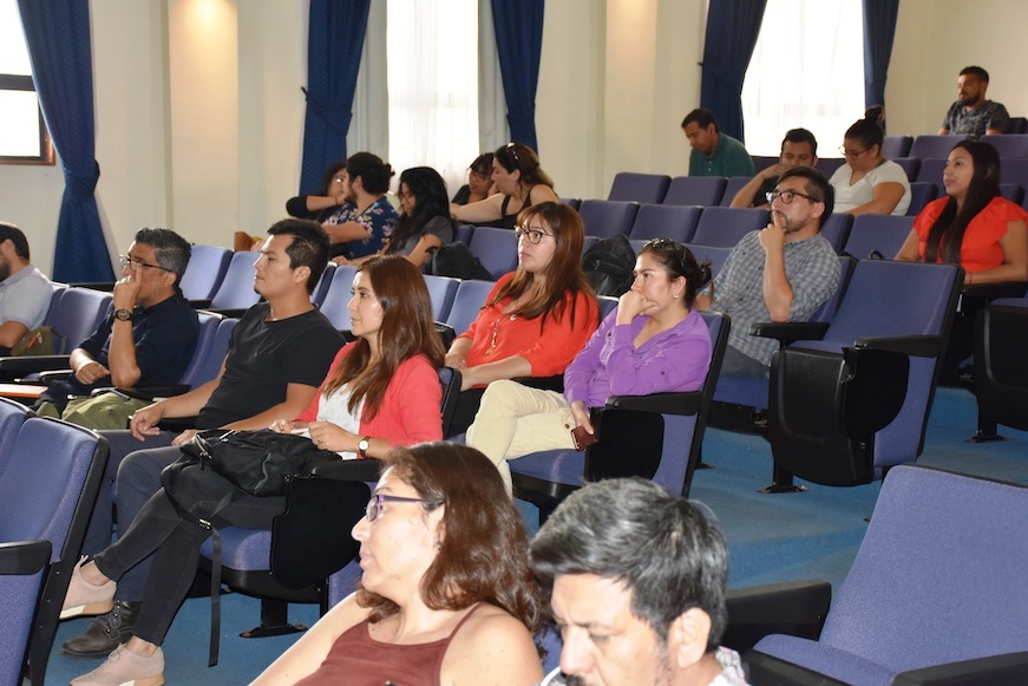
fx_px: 1771
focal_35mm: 62
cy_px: 340
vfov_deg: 21.9
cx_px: 503
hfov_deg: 32.4
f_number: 4.5
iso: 640
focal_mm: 40
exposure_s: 1/60
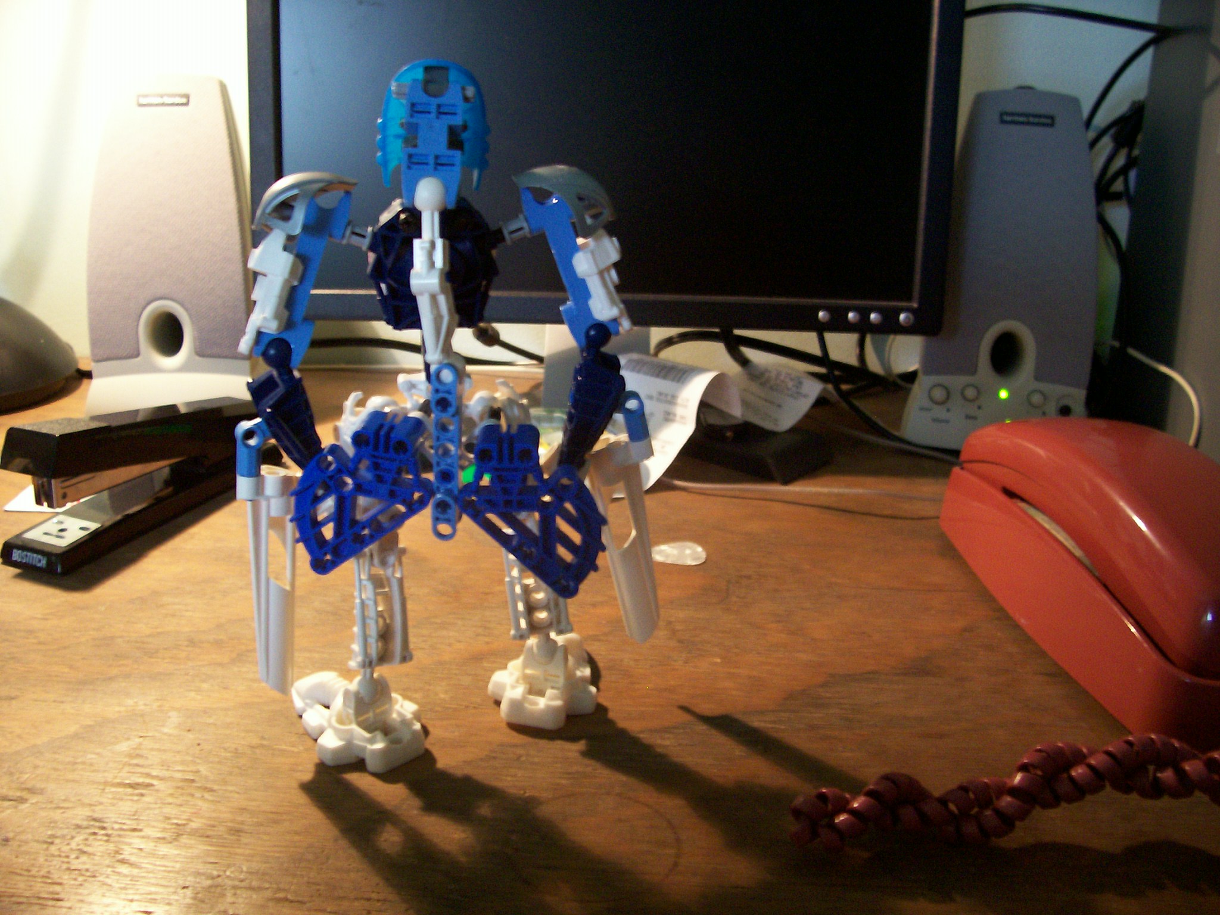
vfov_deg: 41.8
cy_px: 458
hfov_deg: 54.0
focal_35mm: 34
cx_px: 610
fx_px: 1198
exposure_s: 1/8
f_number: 2.7
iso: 160
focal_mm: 5.6
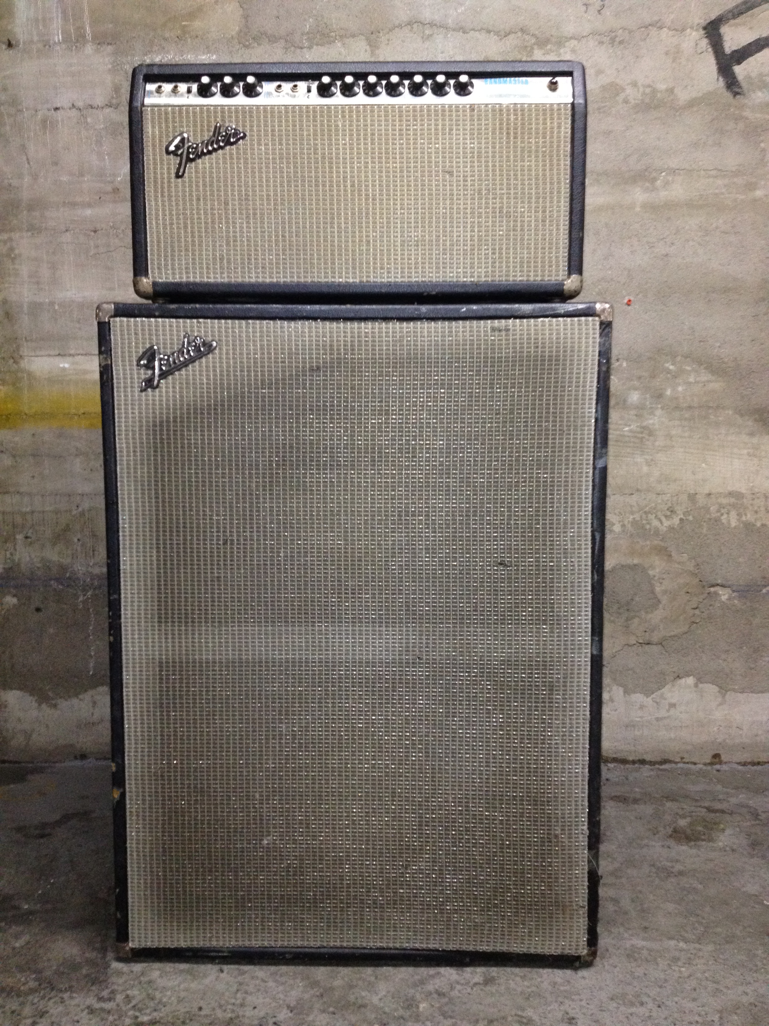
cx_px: 384
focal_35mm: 35
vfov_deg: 52.6
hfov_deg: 40.7
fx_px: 1037
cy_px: 513
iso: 250
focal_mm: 4.28
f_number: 2.4
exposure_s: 1/16
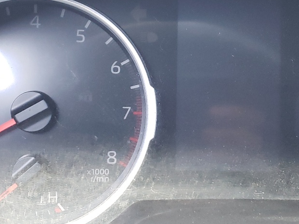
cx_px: 166
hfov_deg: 28.9
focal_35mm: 67
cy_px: 89
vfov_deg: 21.9
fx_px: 579
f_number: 1.5
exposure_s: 1/60.2
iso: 226
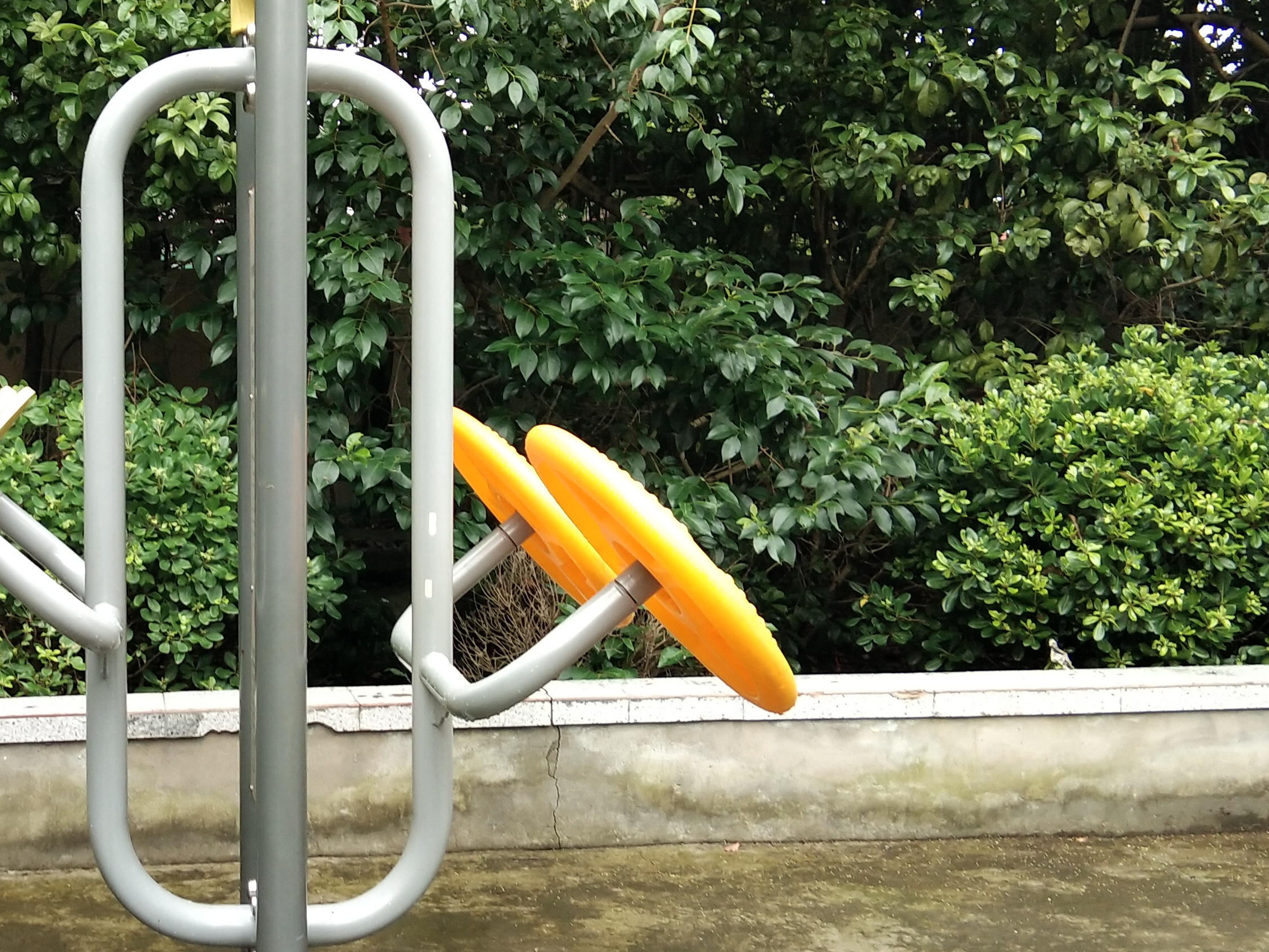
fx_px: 2090
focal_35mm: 57
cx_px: 270
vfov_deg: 25.7
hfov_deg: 32.9
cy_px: 496
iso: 80
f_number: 2.2
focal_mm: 3.69
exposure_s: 1/100
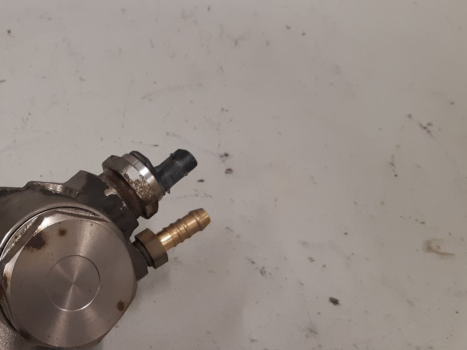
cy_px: 194
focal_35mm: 48
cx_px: 53
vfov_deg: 30.2
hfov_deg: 37.3
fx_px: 648
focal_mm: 3.93
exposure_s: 1/50
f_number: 1.7
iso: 100
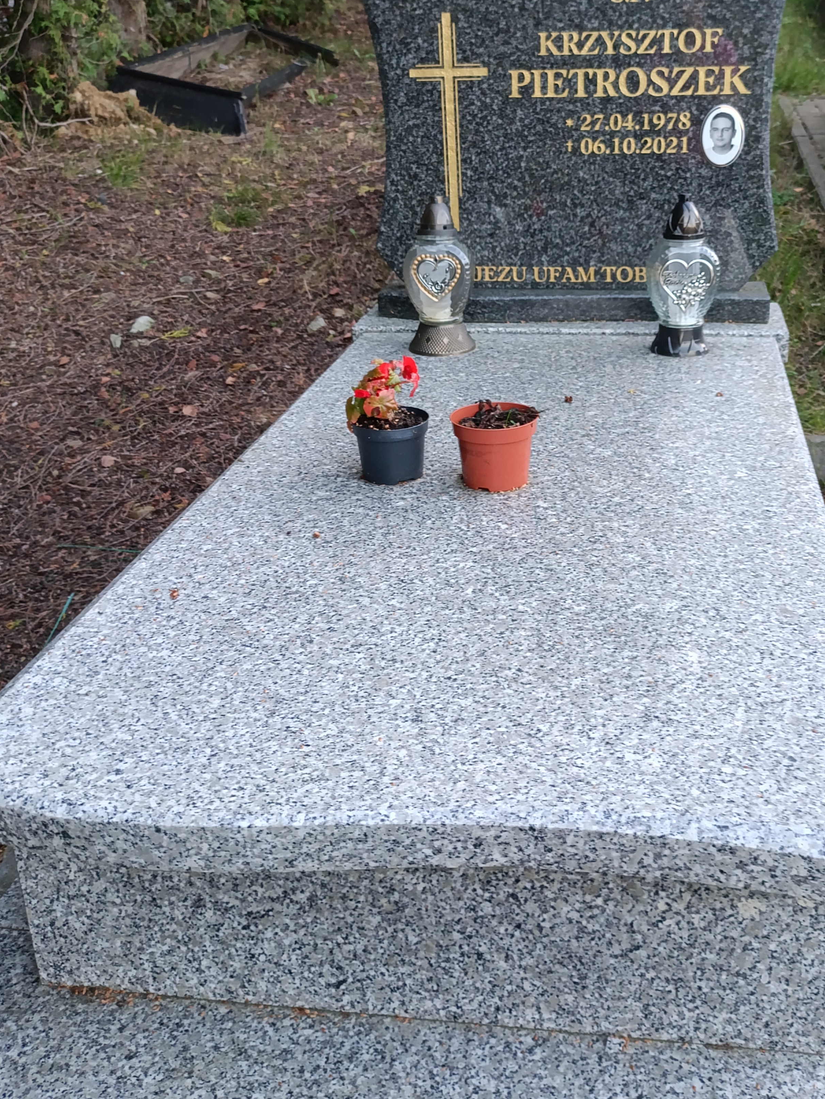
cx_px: 516
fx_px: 1143
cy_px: 466
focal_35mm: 36
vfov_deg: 51.1
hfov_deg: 39.4
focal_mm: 4.71
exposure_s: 1/33.3
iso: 500
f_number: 1.7
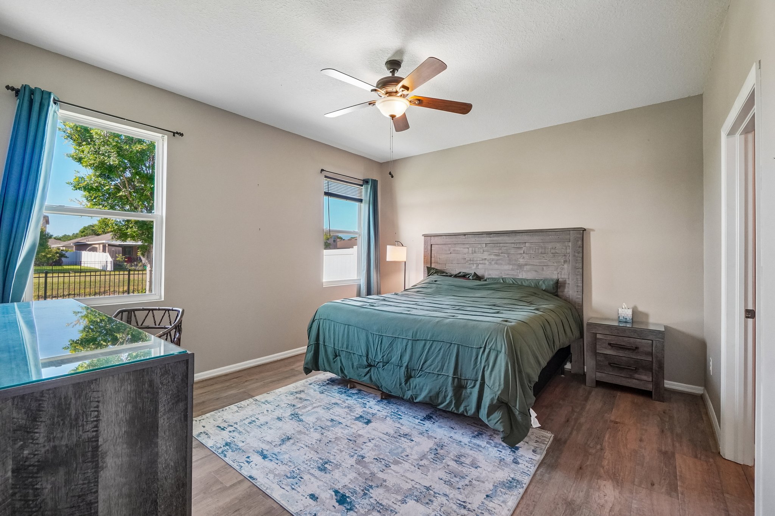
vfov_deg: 77.3
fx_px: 323
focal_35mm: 15
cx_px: 388
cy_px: 258
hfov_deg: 100.4
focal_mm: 10
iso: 640
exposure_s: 1/30
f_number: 8
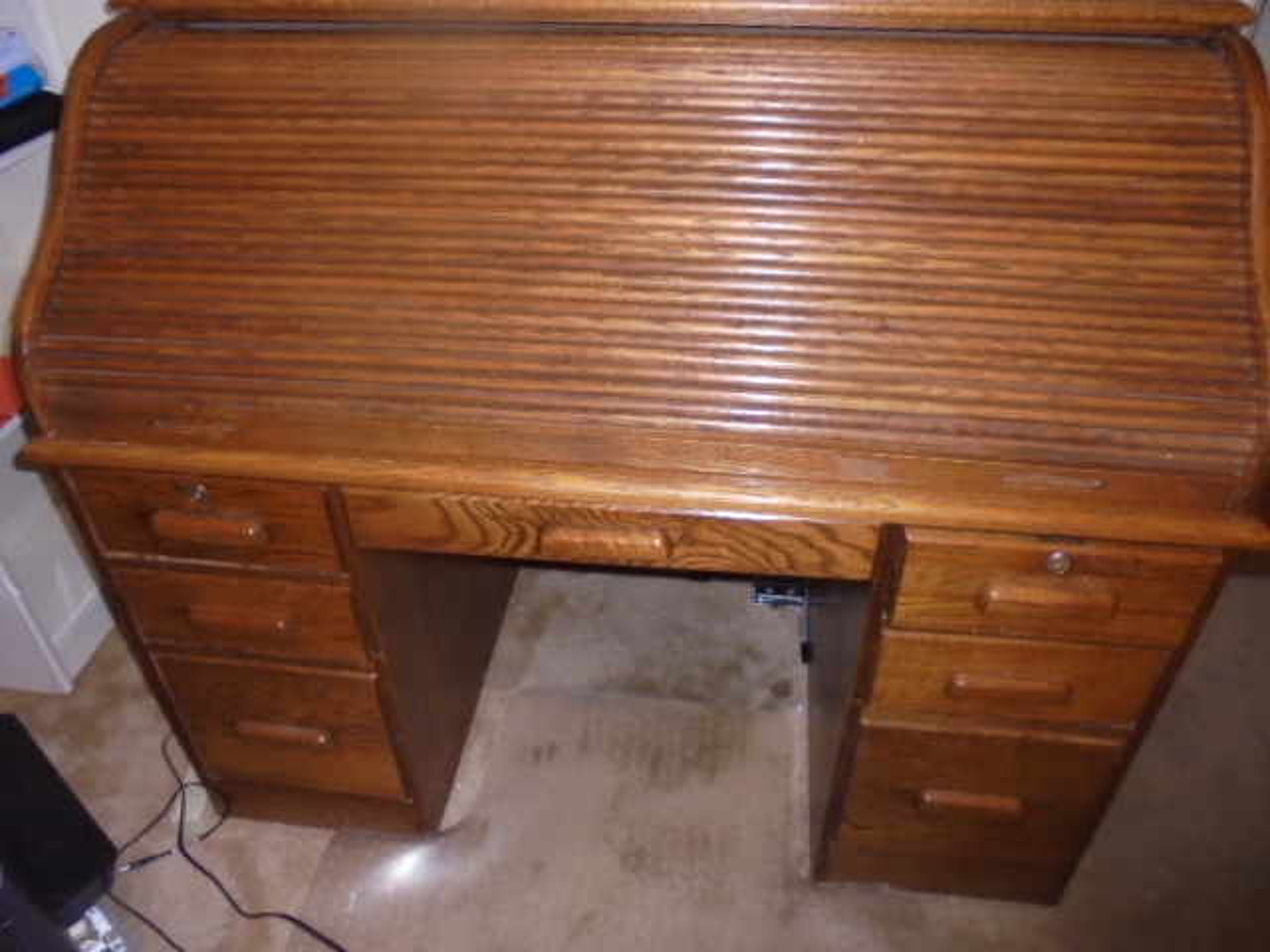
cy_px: 476
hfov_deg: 67.3
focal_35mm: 26
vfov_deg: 53.1
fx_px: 954
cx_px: 635
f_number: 3.5
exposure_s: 1/30
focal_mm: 4.6
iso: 400
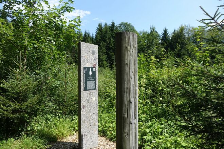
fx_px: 149
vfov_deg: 53.1
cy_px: 74
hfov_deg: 73.7
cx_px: 112
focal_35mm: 24
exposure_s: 1/500
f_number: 4
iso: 125
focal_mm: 8.81
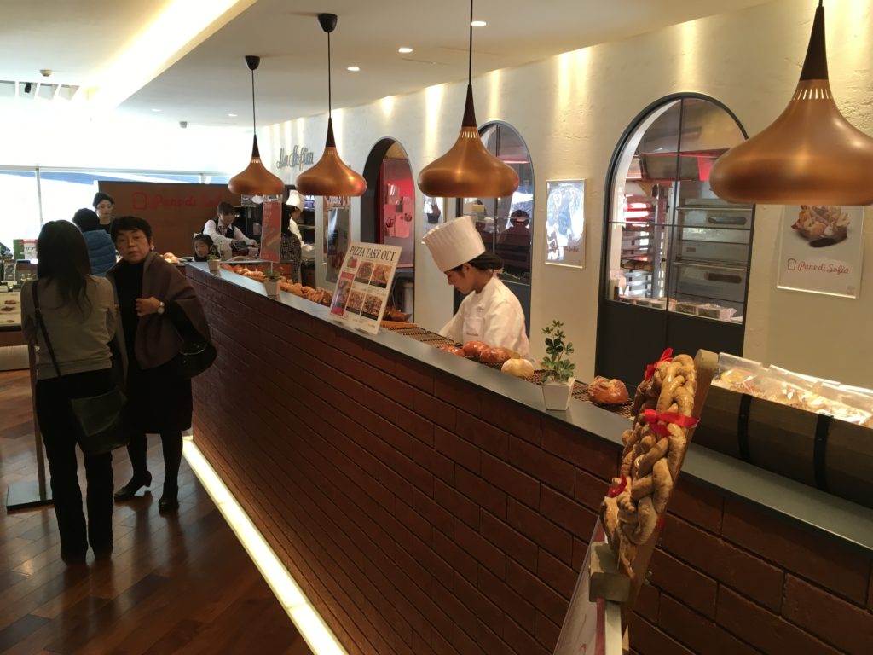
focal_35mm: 29
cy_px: 328
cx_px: 436
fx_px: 731
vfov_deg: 48.2
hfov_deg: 61.7
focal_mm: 4.15
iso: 64
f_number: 2.2
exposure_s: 1/30
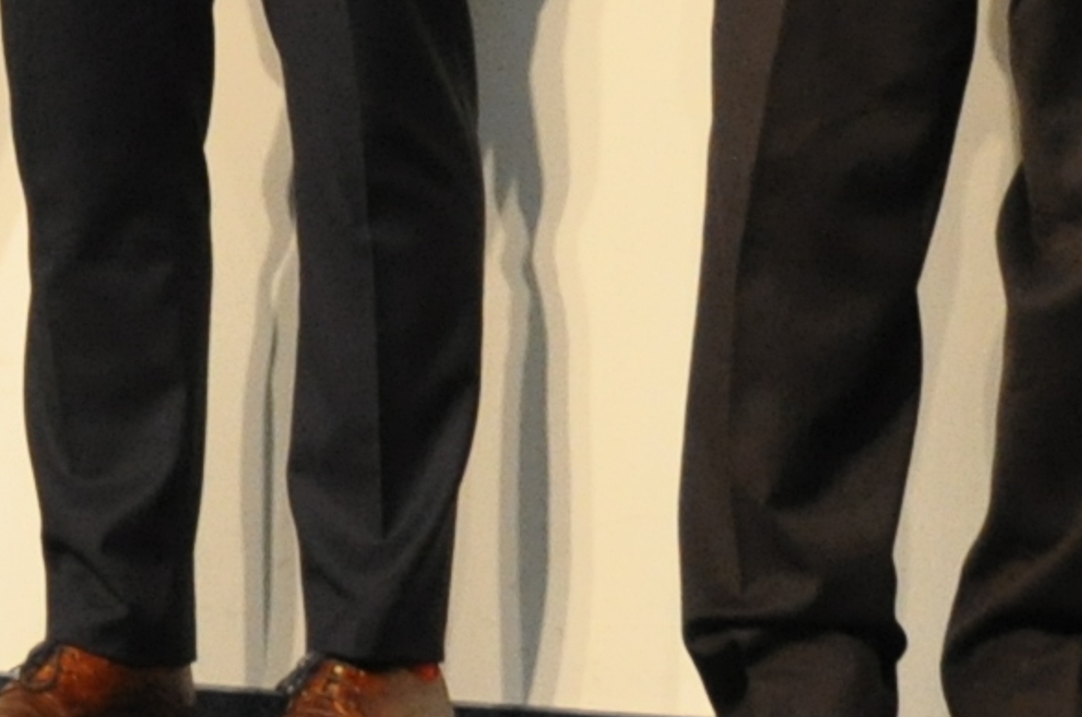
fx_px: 8582
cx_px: 22
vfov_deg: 4.7
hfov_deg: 7.2
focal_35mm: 286
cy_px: -1085
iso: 800
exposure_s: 1/50
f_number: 4
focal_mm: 26
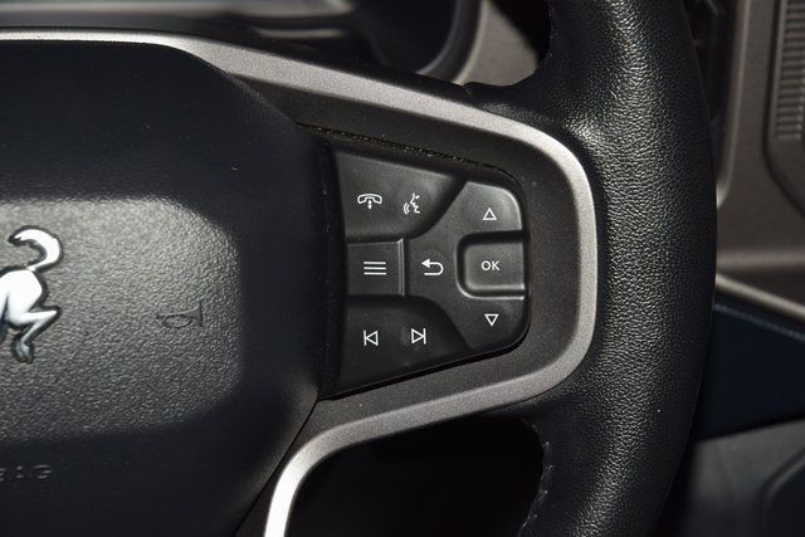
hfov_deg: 19.5
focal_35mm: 105
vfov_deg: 13.0
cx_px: 402
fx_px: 2348
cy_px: 268
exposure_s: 1/125
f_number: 8
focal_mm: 70
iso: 100
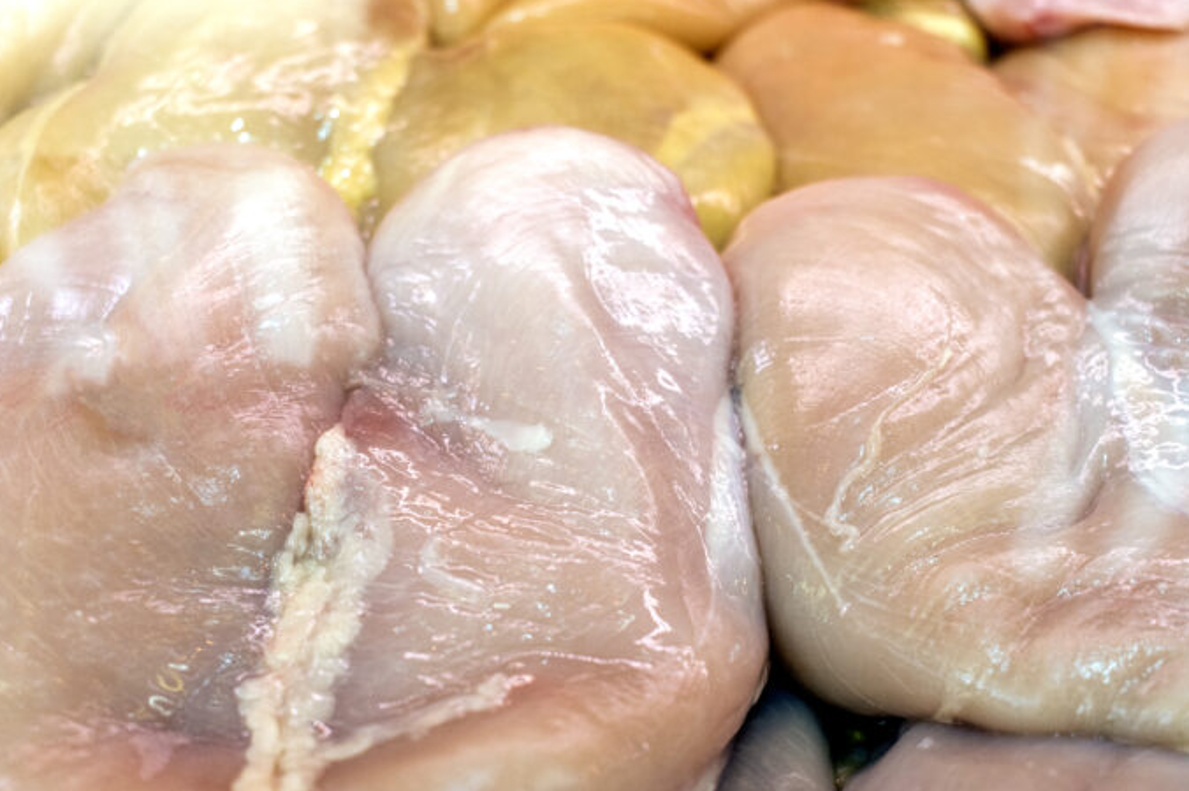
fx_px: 1750
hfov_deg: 37.5
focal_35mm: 53
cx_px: 605
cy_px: 388
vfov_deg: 25.5
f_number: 5
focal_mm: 34
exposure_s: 1/250
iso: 400
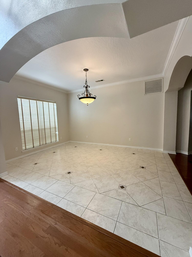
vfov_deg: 102.1
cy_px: 128
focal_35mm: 14
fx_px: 104
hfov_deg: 85.7
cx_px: 96
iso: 400
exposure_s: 1/120
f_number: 2.2
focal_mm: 2.22
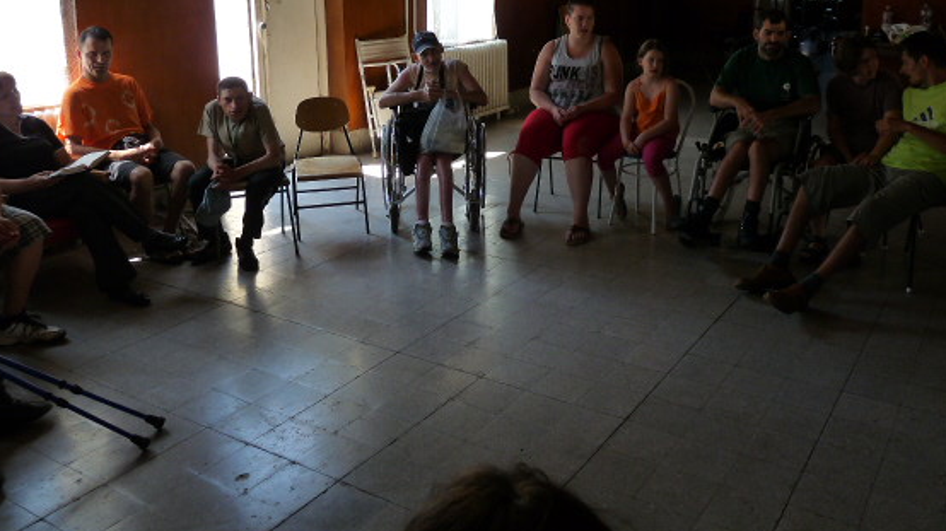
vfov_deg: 33.9
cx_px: 492
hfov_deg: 58.0
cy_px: 133
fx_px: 852
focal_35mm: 34
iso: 160
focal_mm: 4.8
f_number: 2.8
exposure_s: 1/80
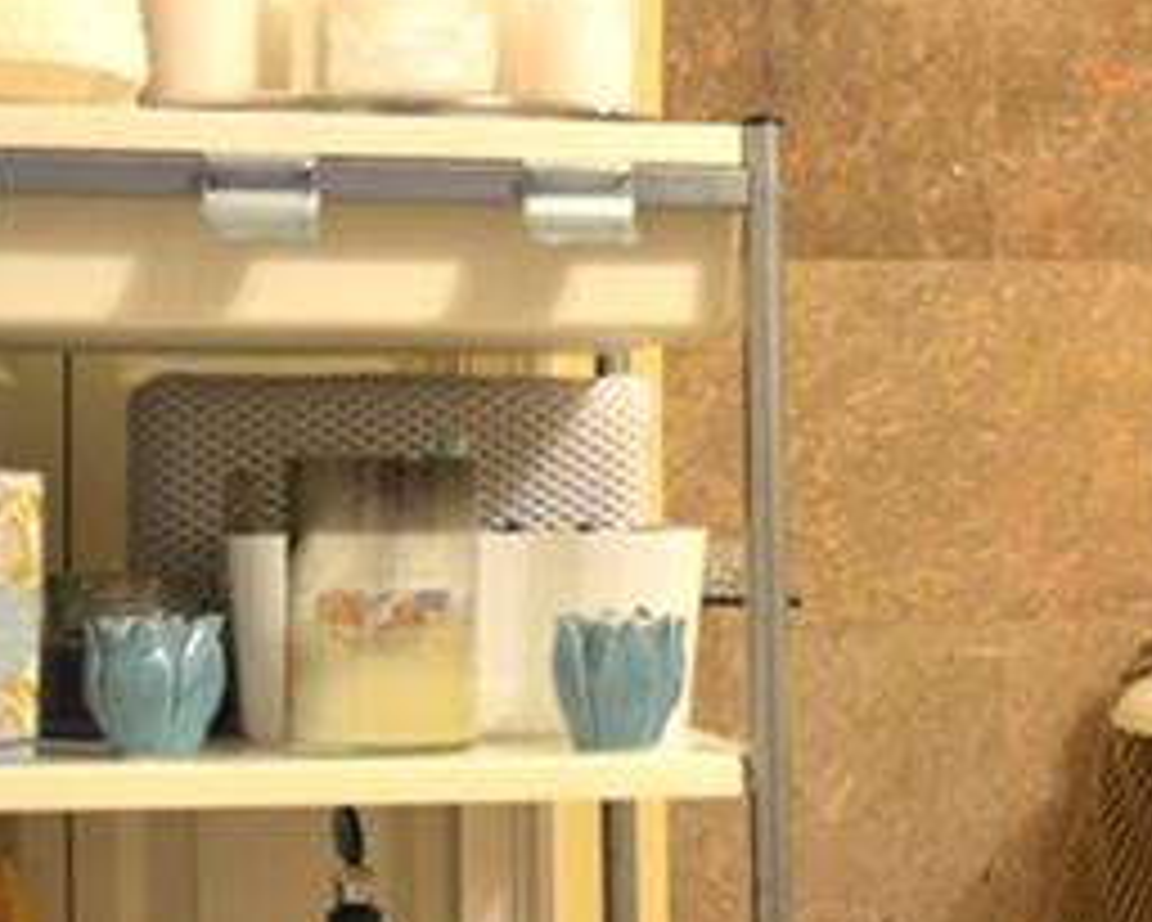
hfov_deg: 17.9
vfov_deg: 15.2
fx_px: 3445
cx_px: 1422
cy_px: 277
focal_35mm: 101
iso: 800
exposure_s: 1/30
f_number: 3.5
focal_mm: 18
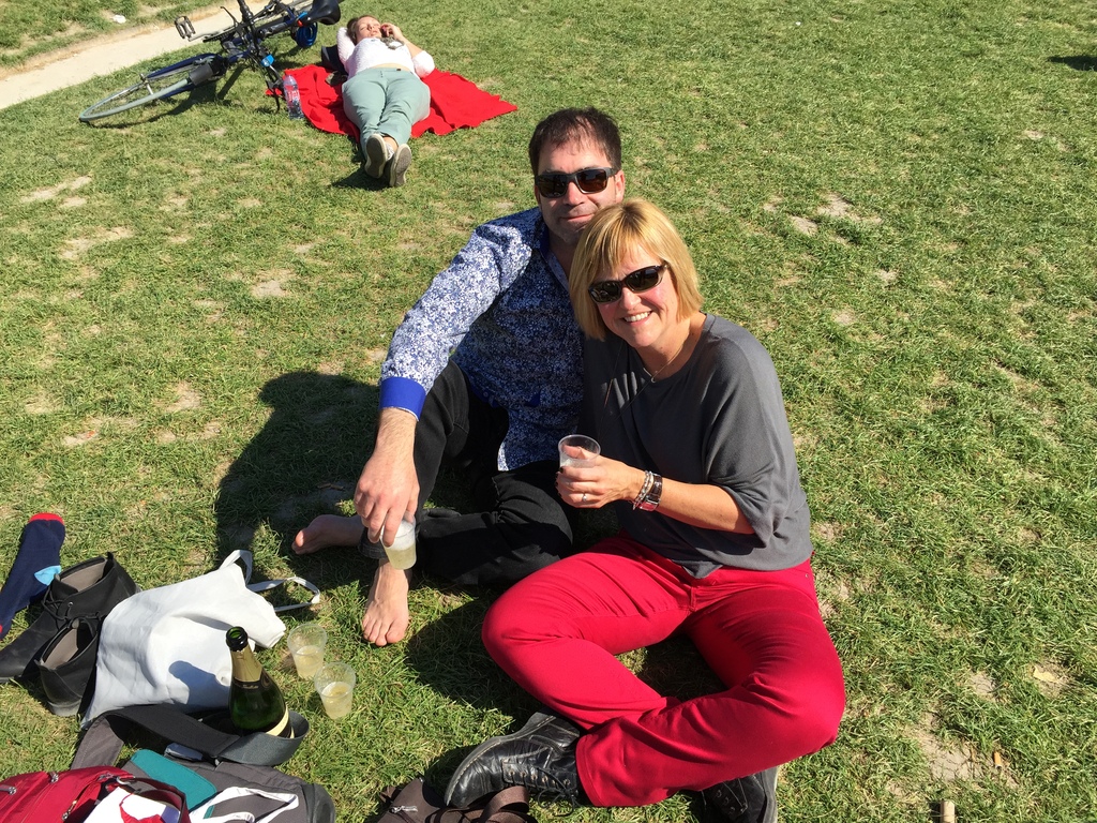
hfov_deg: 61.7
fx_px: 919
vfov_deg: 48.2
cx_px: 548
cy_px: 412
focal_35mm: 29
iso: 32
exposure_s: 1/1464
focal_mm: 4.15
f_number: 2.2
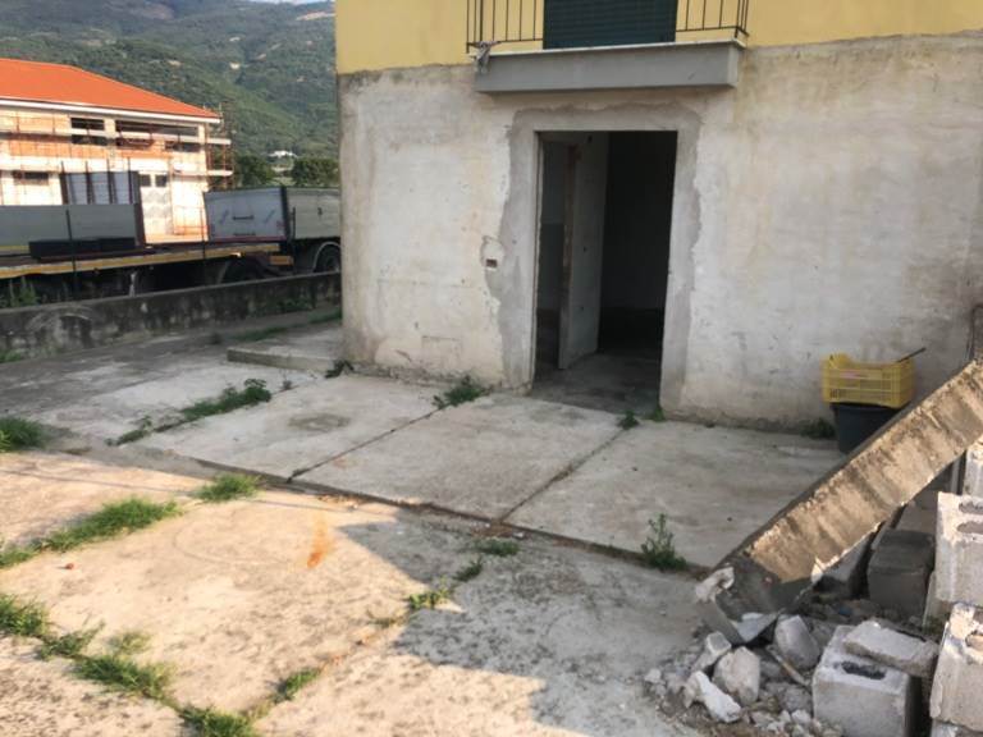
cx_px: 492
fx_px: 795
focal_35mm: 28
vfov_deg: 49.7
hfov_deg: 63.4
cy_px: 368
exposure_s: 1/842
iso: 20
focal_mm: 4
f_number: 1.8
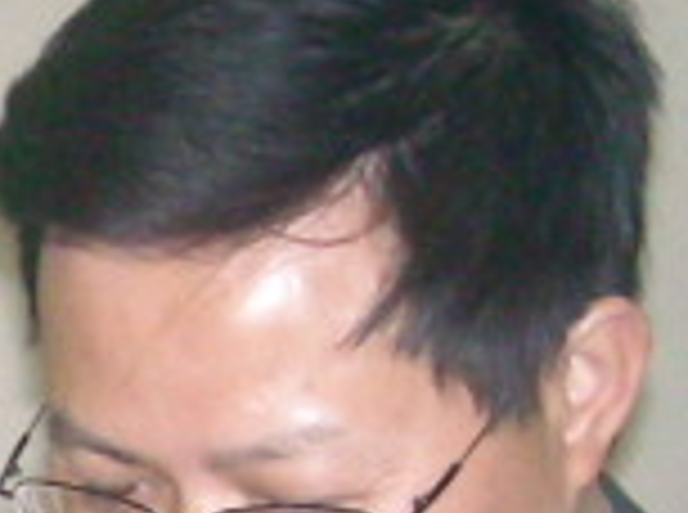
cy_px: 1107
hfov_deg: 7.9
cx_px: -935
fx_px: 4660
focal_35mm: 235
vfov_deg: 6.1
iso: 400
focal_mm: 5.7
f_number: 2.8
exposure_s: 1/60
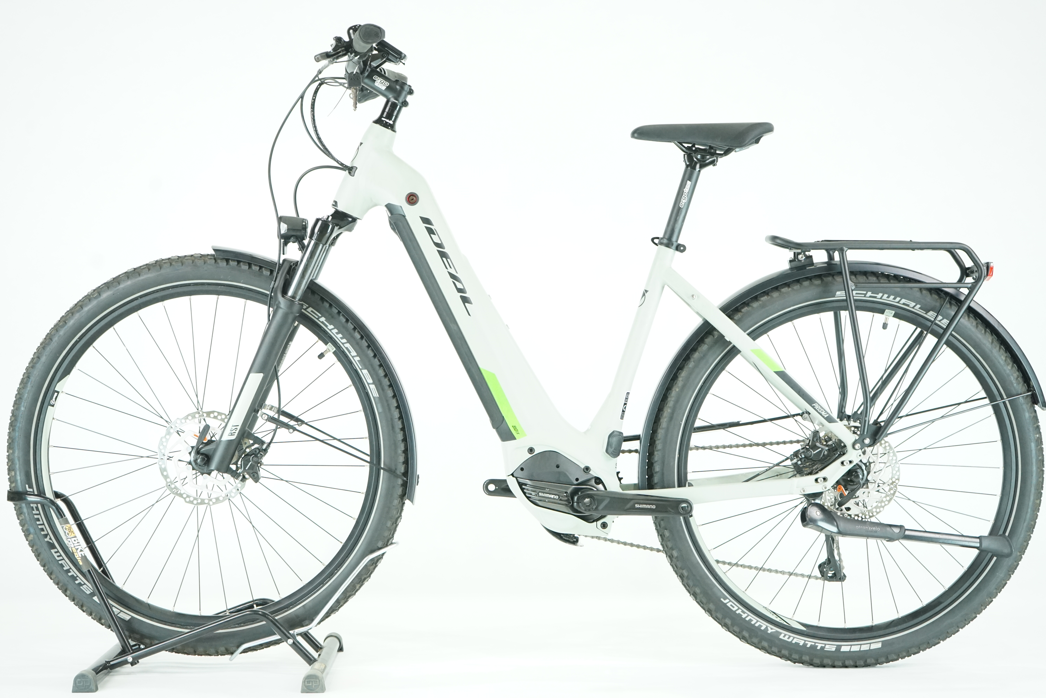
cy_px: 349
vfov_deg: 23.4
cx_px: 523
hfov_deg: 34.5
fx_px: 1685
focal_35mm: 58
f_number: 5
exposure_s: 1/200
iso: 3200
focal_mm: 58
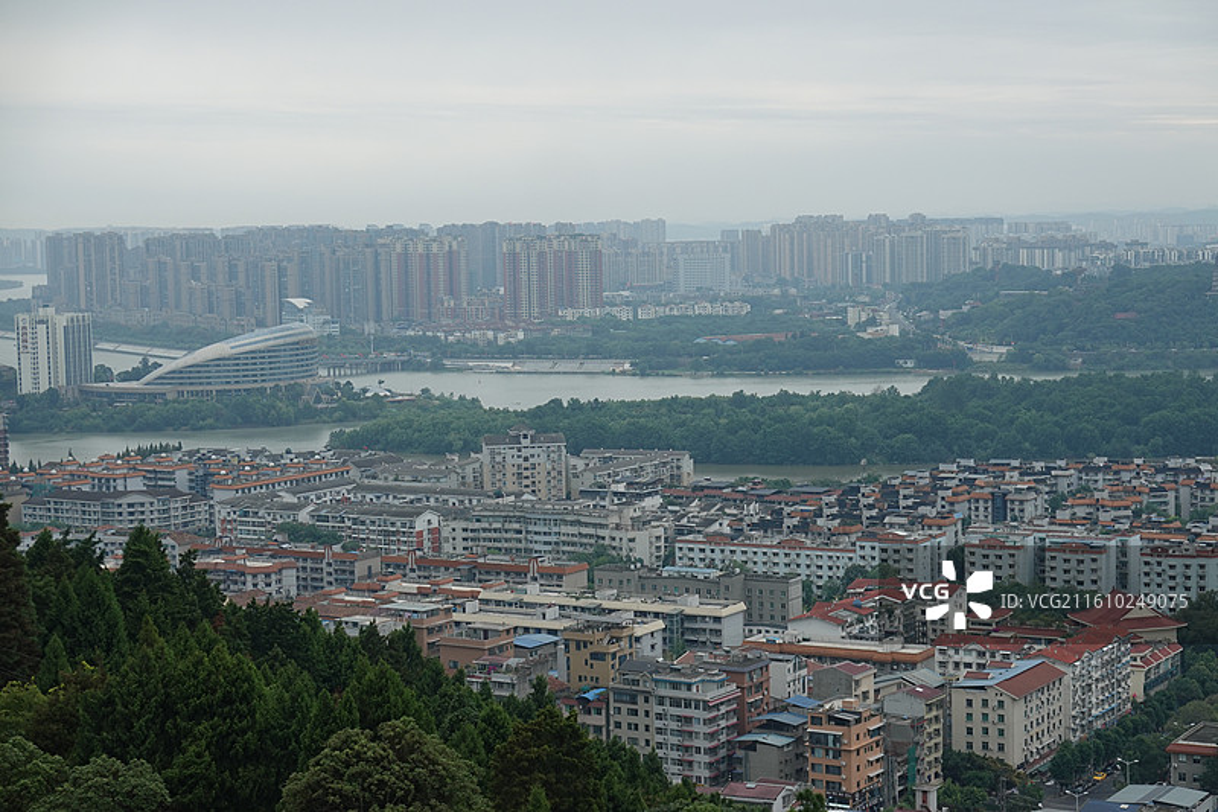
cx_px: 609
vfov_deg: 18.9
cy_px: 406
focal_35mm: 72
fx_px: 2435
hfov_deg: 28.1
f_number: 4
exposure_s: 1/160
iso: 125
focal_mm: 26.37
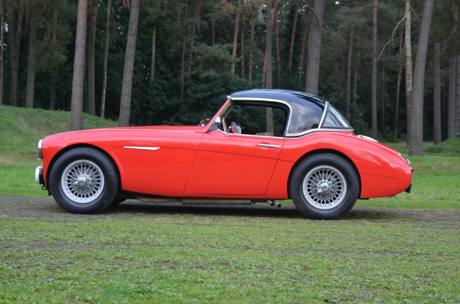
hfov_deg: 28.1
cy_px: 152
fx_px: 918
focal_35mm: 72
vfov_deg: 18.8
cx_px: 230
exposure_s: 1/80
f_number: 5.3
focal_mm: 48
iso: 400
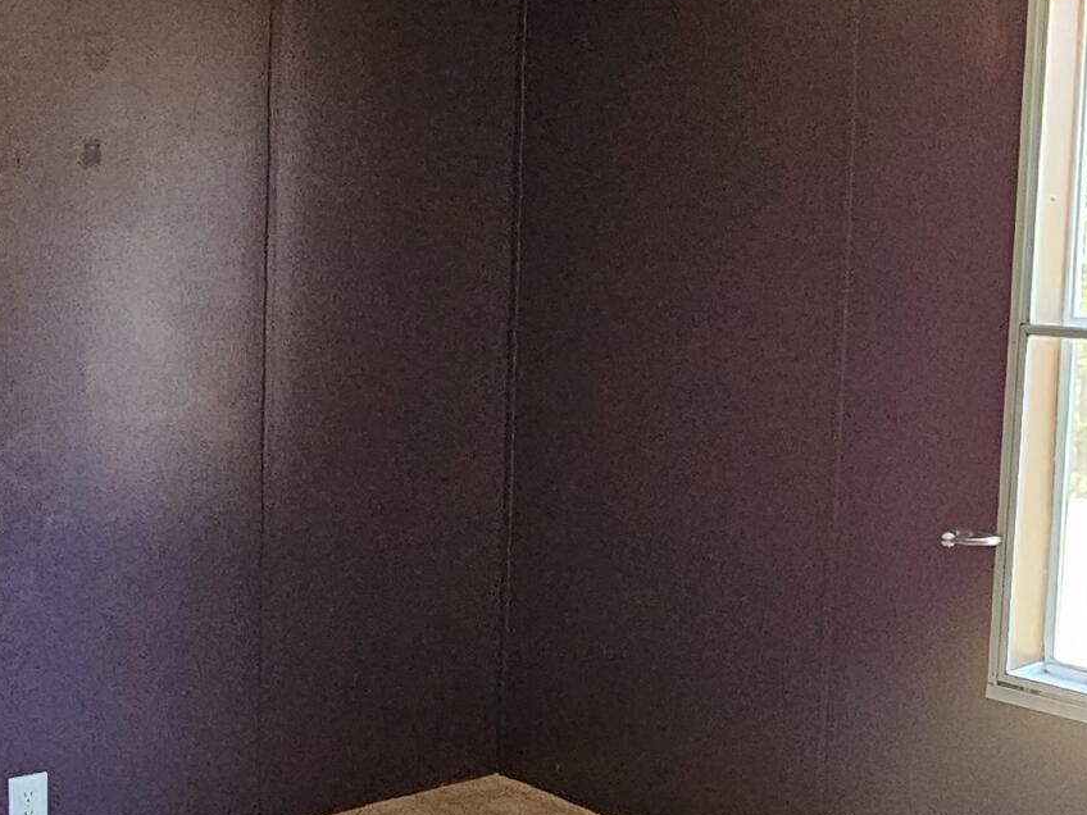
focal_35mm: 46
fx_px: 1444
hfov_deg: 40.7
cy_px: 438
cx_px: 727
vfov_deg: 31.5
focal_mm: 2.2
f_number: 2.2
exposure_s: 1/100
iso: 640
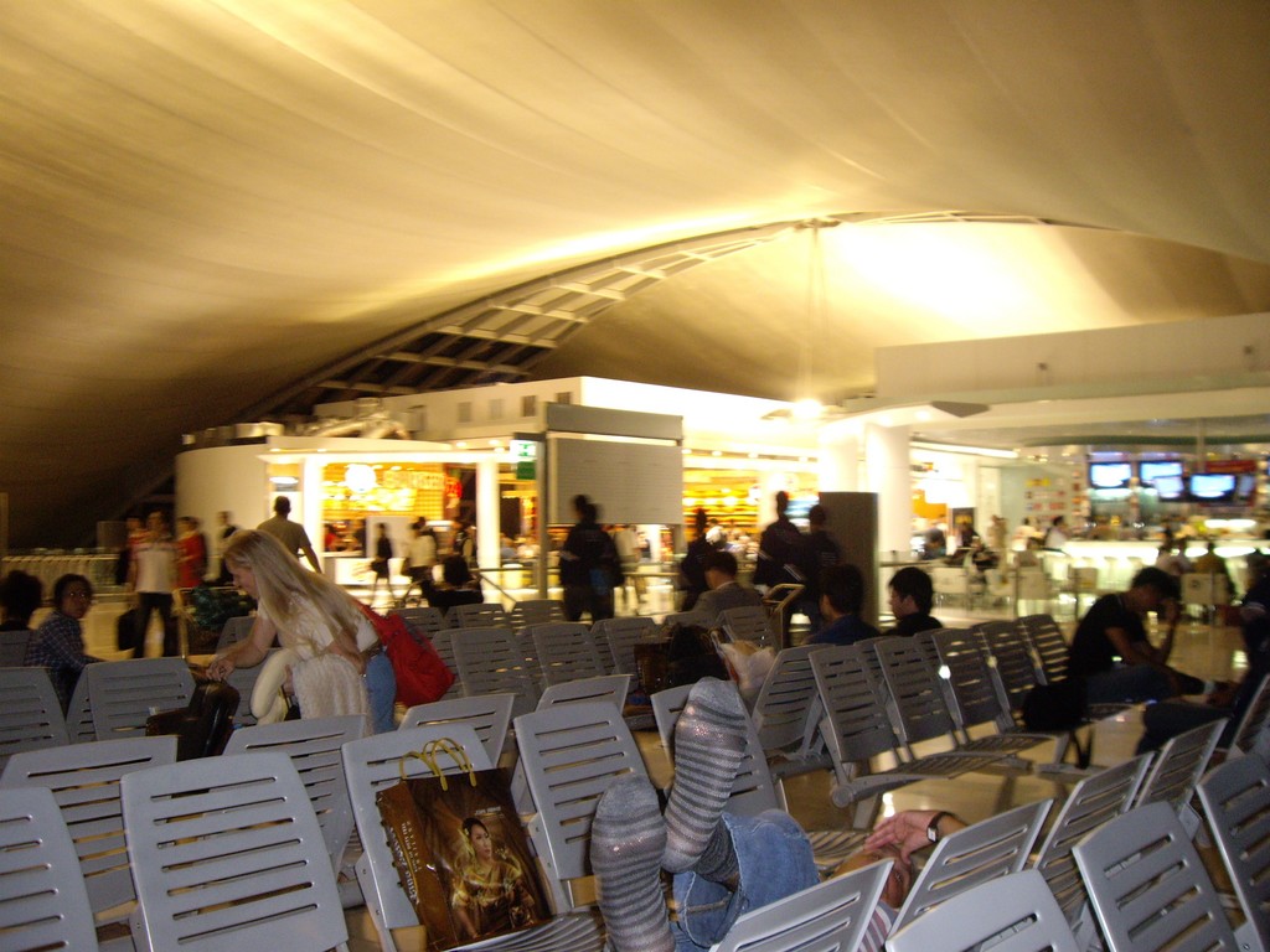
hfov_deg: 49.0
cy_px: 476
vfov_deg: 37.7
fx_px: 1394
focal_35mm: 38
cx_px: 635
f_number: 2.7
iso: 200
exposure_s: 1/15
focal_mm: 6.2
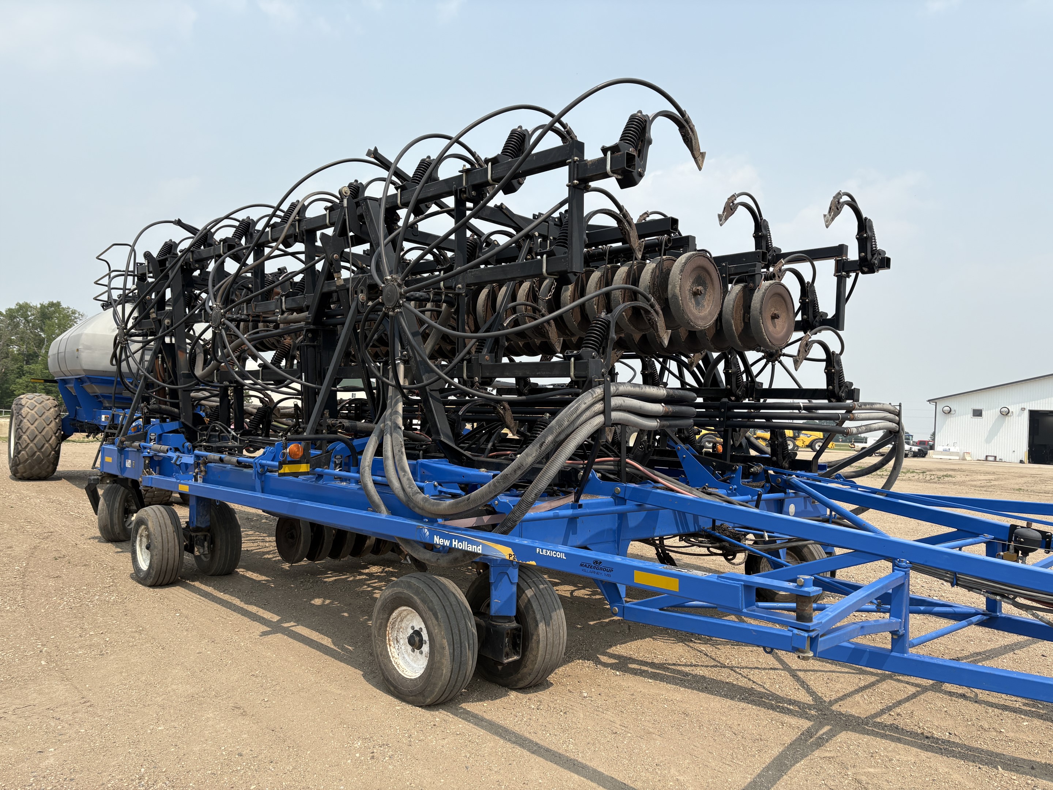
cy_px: 395
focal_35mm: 26
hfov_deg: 67.3
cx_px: 526
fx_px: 791
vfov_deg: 53.1
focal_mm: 5.96
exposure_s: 1/2985
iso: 50
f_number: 1.6
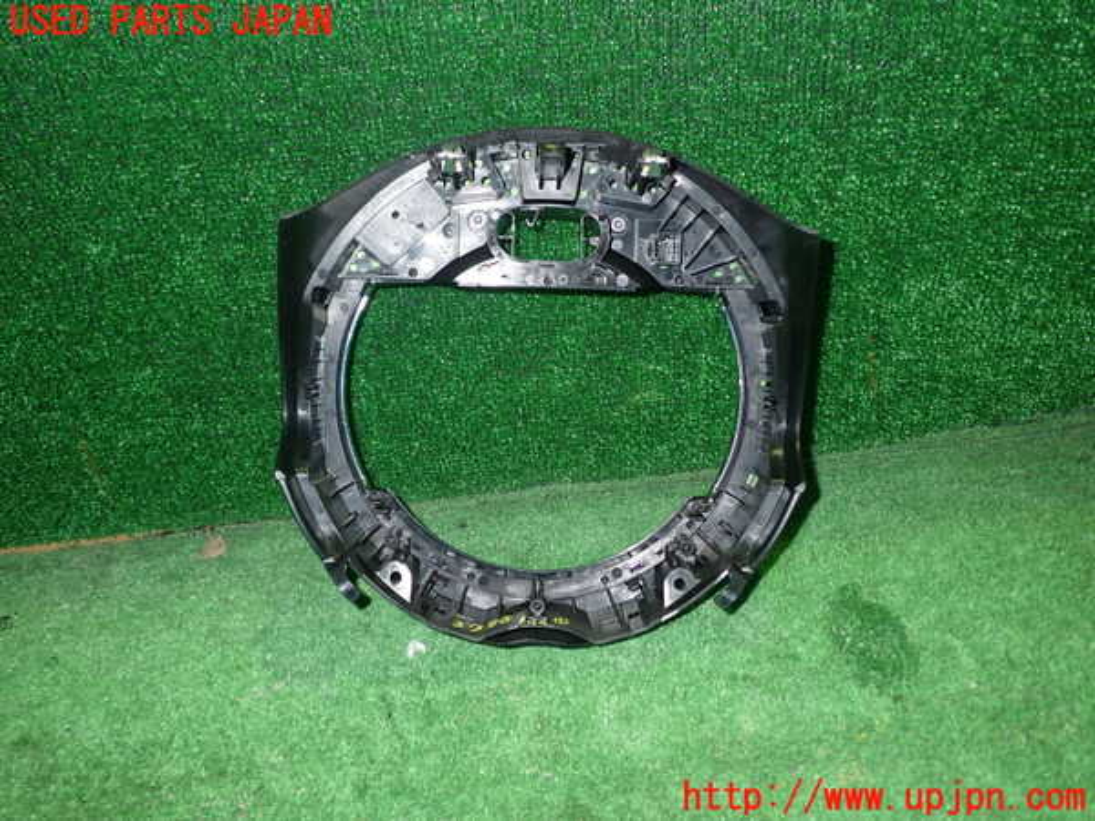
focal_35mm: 30
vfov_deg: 46.8
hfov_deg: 60.0
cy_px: 410
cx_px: 548
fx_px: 949
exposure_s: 1/30
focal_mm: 5.4
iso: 200
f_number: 2.3
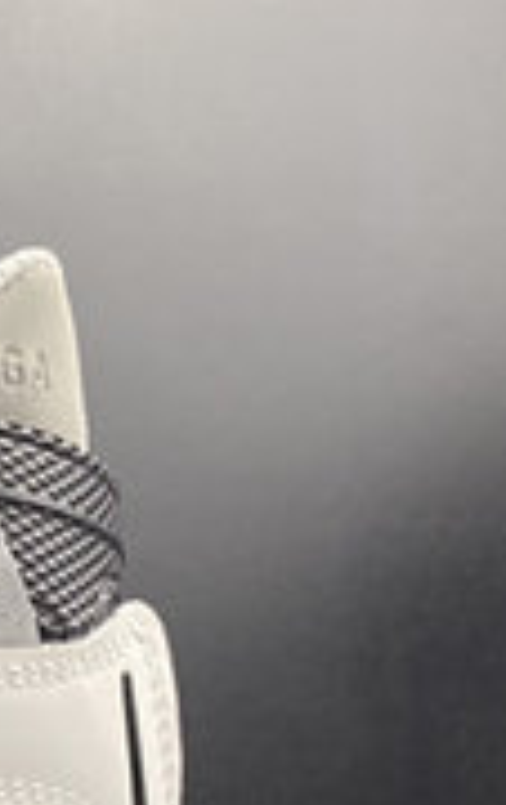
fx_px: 2353
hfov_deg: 9.8
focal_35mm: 107
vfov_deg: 17.8
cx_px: -940
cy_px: 1120
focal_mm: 4.25
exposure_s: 1/50
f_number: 1.8
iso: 80
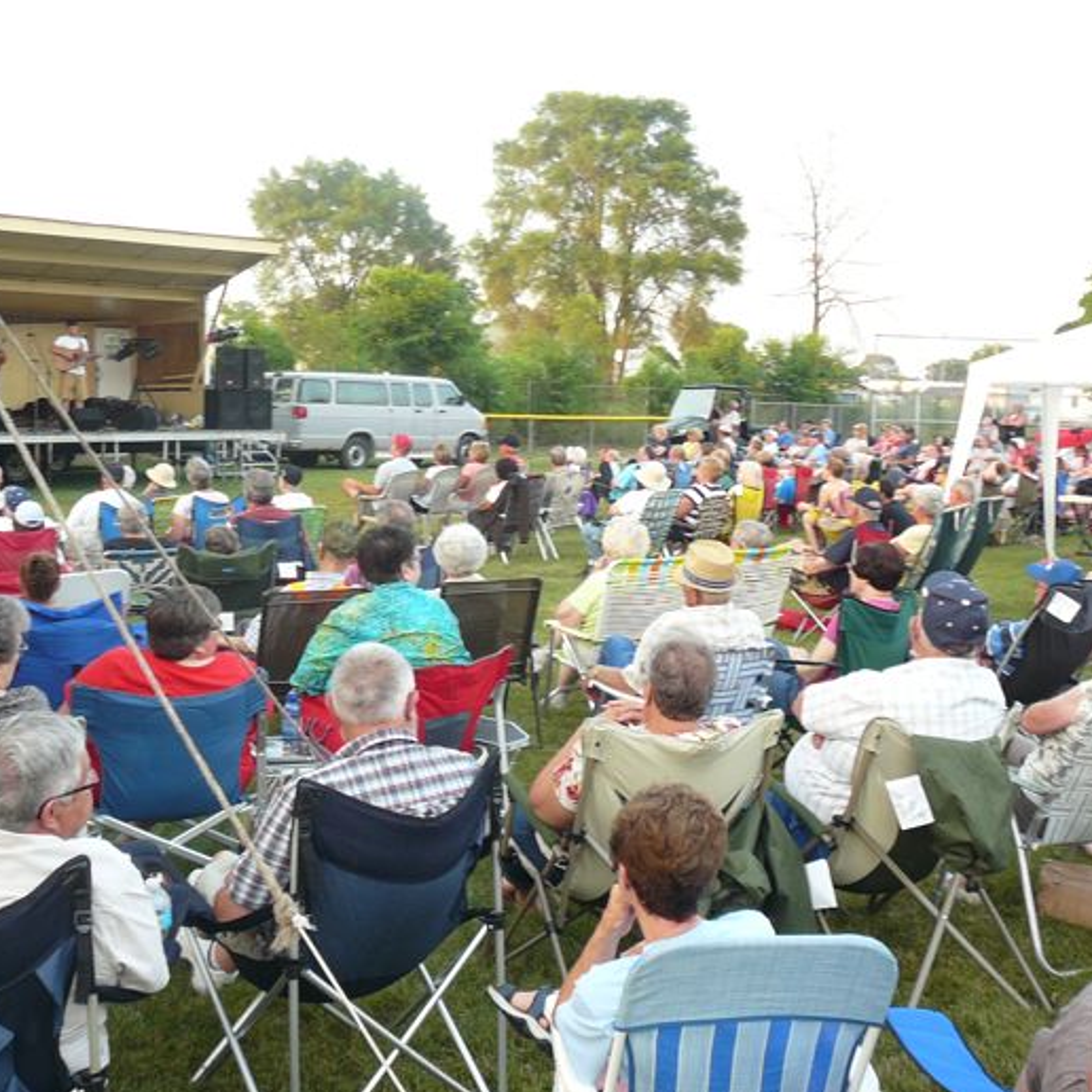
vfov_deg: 40.0
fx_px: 1499
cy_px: 545
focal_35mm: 42
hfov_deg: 39.9
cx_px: 455
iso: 80
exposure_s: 1/40
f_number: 2.8
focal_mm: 5.2
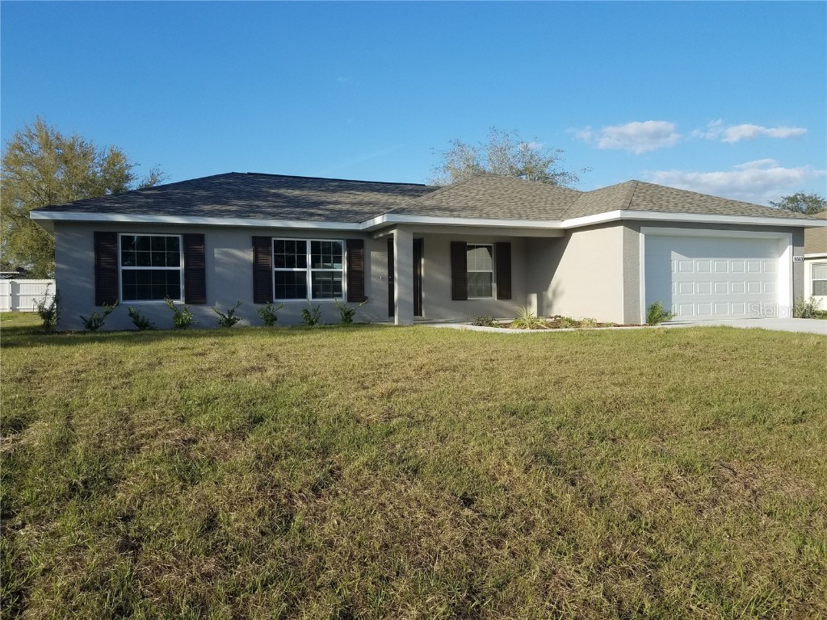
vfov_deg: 53.1
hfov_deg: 67.3
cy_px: 310
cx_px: 414
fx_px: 621
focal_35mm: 26
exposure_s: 1/1652
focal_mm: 4.2
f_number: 1.7
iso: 50
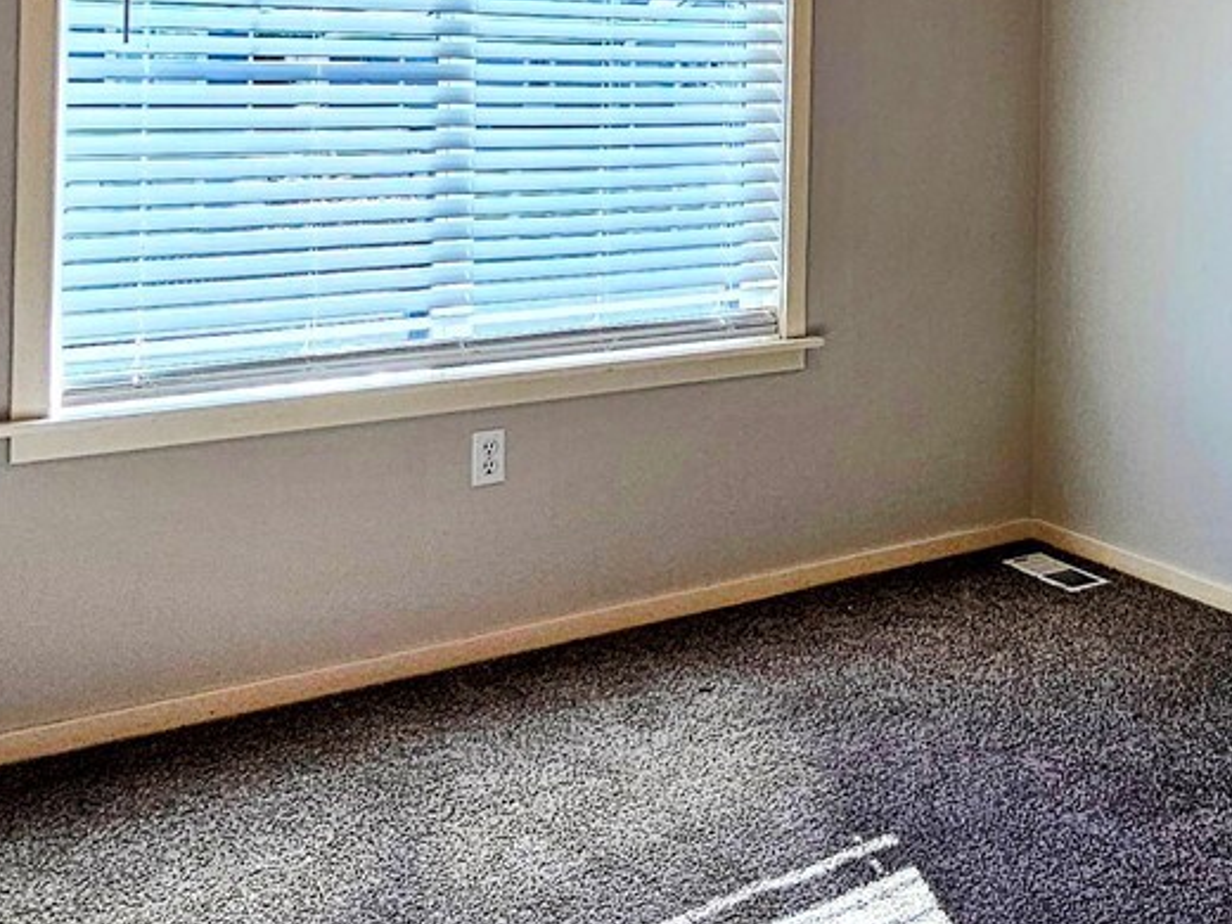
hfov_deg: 44.5
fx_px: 1424
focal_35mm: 40
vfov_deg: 33.7
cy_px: 62
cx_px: 986
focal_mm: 2.2
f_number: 2.2
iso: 64
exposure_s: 1/256
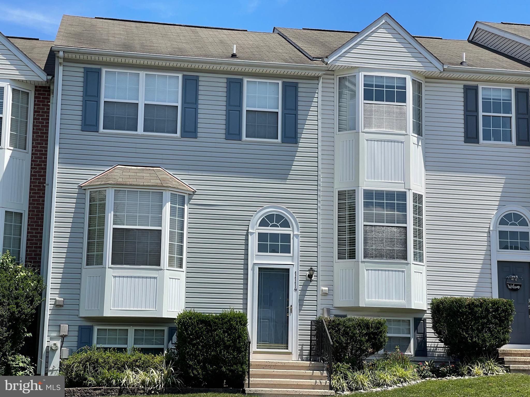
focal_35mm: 64
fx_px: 980
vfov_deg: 22.9
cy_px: 198
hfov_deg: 30.3
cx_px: 265
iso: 20
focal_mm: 7.5
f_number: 2.2
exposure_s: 1/1033
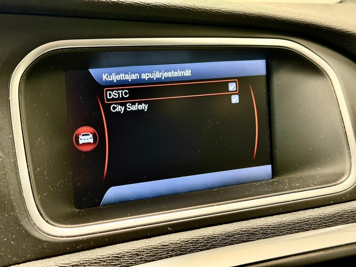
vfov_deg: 30.3
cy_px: 134
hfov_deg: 39.7
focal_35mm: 48
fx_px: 494
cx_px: 178
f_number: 1.78
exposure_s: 1/25
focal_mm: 6.76
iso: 500
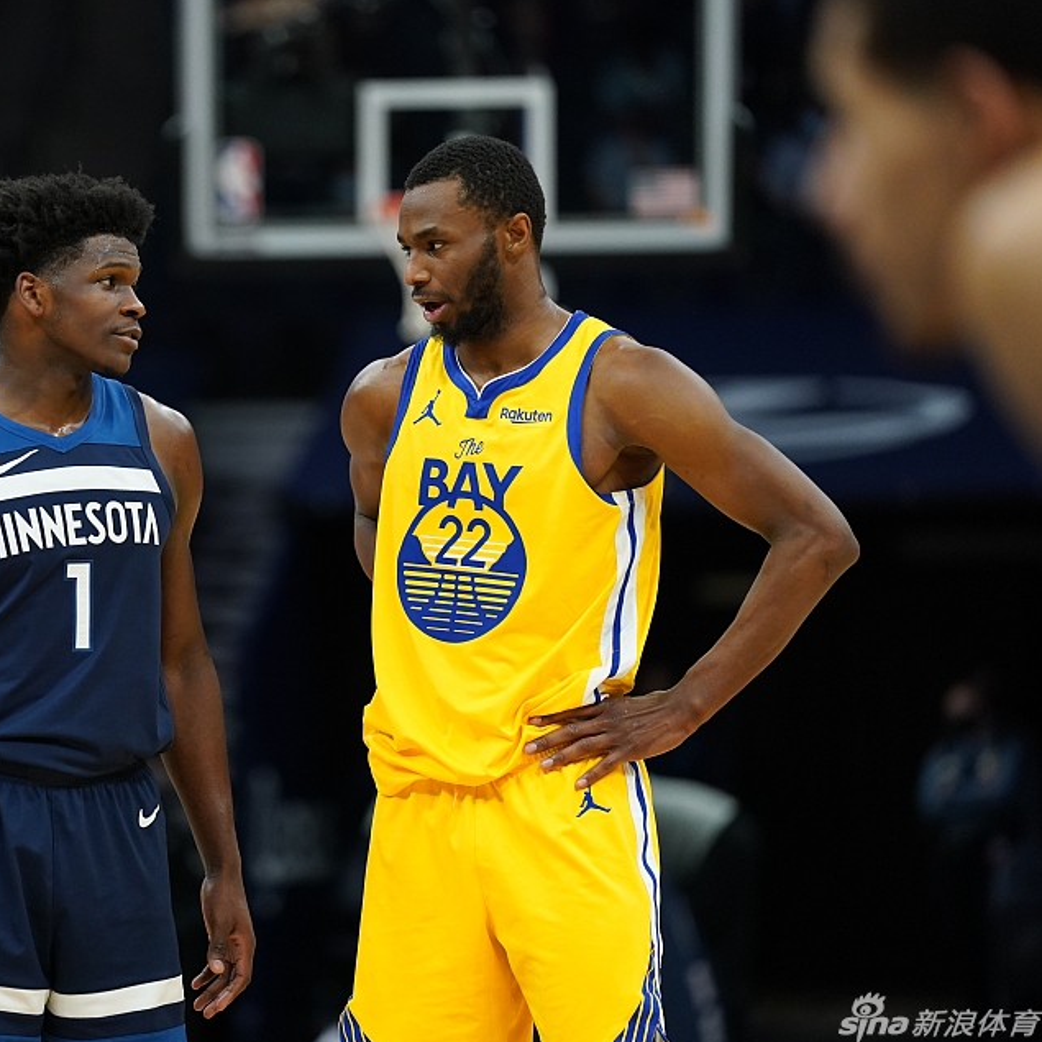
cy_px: 498
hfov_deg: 6.4
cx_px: 220
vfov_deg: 6.4
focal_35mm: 274
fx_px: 9331
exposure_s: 1/1250
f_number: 2.8
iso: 2500
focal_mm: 200
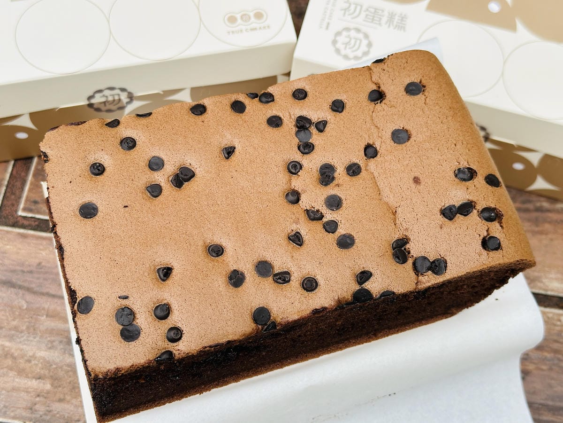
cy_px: 212
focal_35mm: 48
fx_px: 781
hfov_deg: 39.7
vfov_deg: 30.3
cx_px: 282
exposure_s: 1/166
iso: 64
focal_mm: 6.86
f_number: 1.78
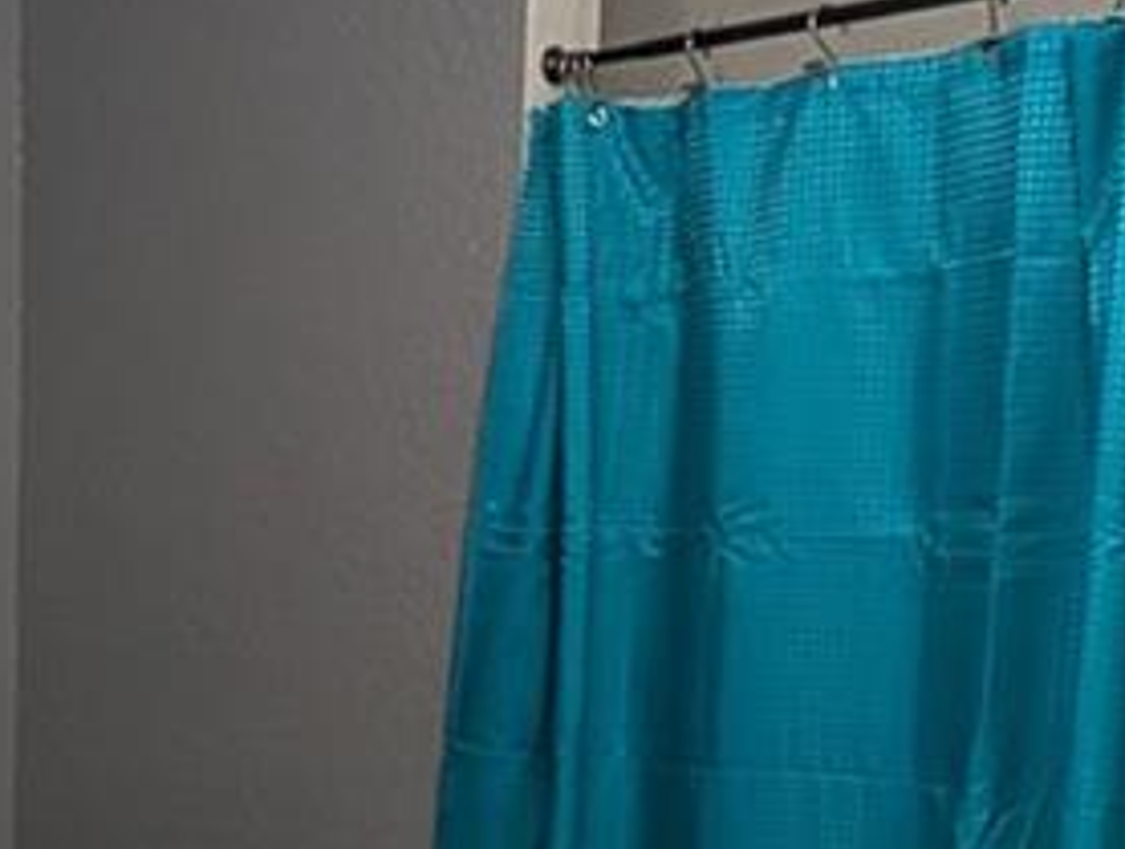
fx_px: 2247
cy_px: 723
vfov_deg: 21.0
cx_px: -491
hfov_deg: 23.4
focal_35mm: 69
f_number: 1.7
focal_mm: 2.02
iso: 38
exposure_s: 1/164
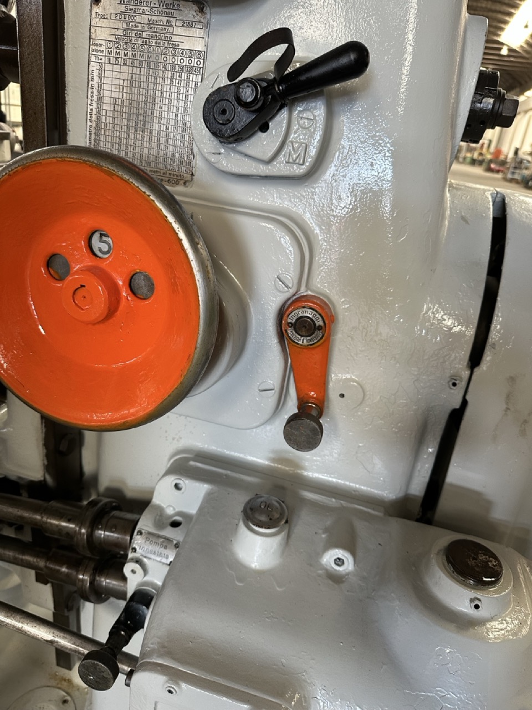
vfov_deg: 71.6
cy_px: 355
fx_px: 492
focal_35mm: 24
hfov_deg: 56.8
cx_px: 266
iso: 250
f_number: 1.78
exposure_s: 1/100
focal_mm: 6.86
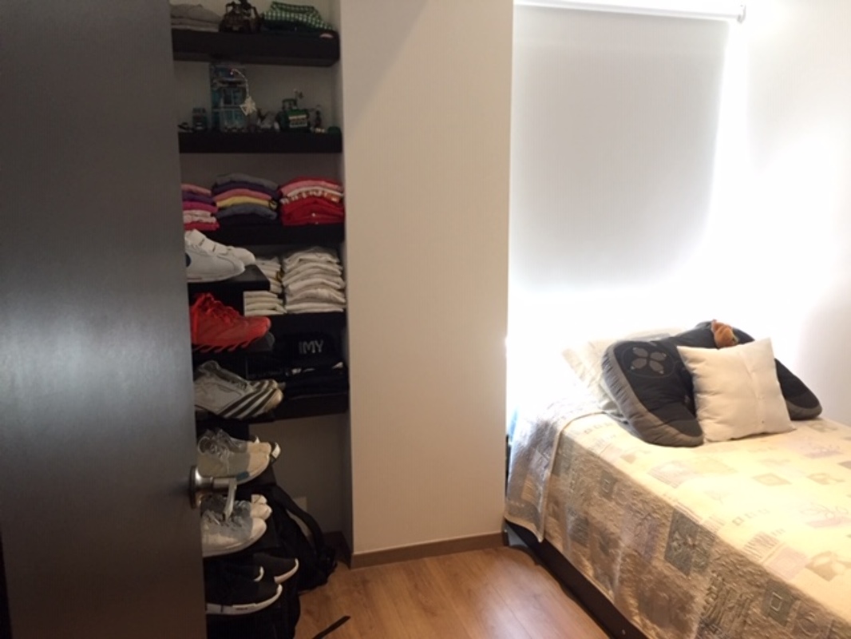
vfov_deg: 48.2
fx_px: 713
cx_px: 426
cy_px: 320
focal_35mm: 29
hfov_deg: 61.6
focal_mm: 4.15
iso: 200
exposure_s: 1/30
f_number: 2.2
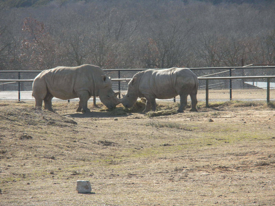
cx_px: 138
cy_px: 103
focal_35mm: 260
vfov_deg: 5.7
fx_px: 2066
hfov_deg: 7.6
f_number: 5.3
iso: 195
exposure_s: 1/589
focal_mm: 46.2
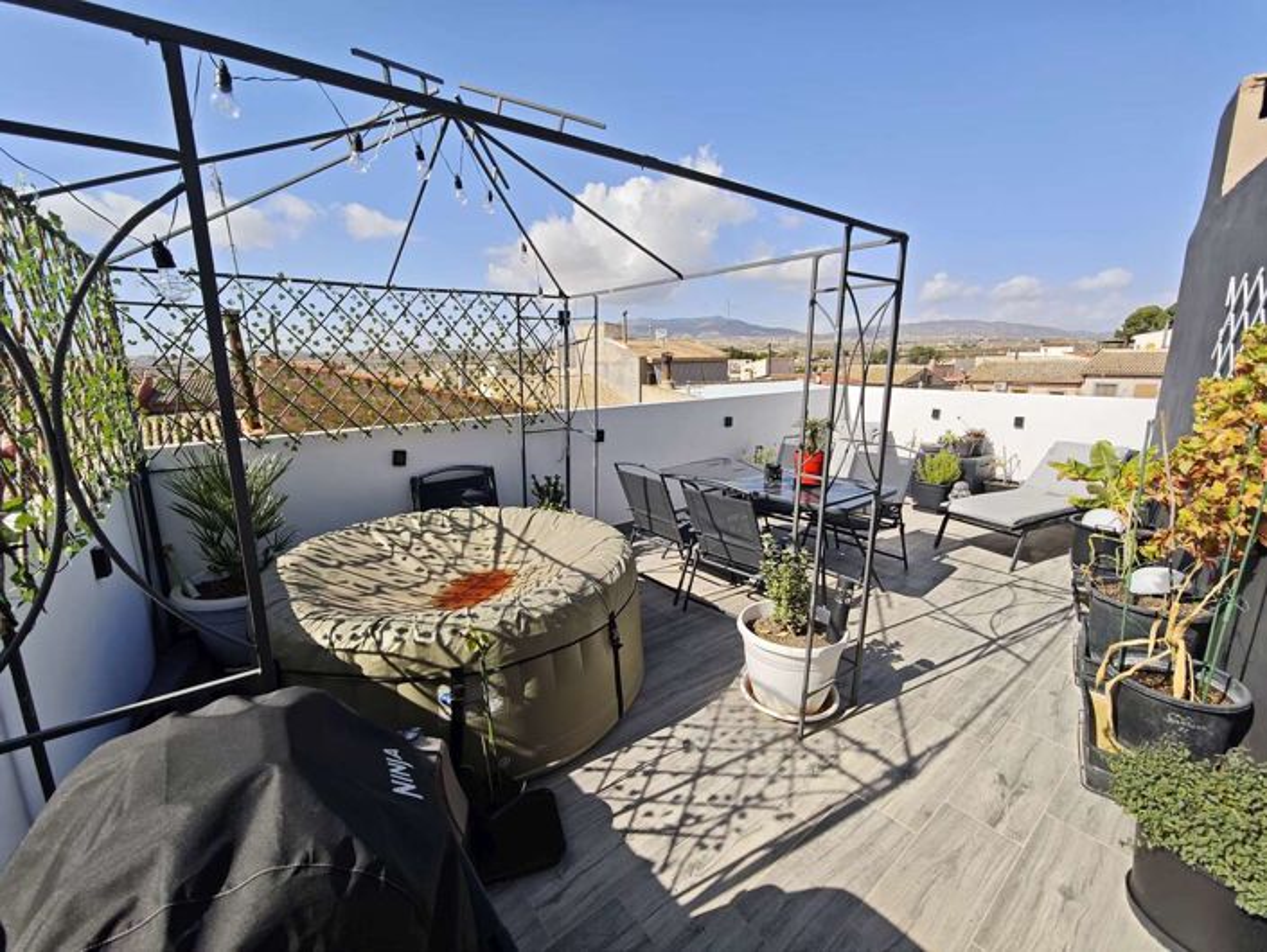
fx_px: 513
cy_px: 476
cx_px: 634
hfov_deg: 102.0
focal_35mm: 14
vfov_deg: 85.8
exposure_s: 1/803
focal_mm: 2.16
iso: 50
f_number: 2.2
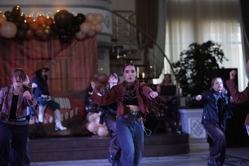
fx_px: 588
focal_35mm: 85
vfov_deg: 16.1
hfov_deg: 23.9
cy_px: 83
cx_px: 124
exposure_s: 1/400
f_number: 2.2
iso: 800
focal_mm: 85
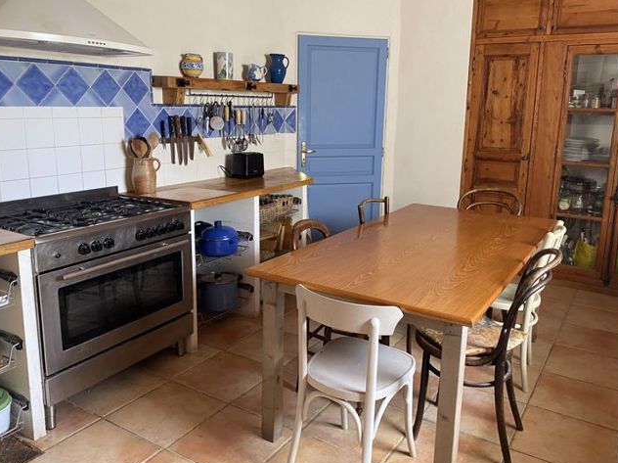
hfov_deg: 61.7
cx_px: 319
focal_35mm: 29
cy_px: 210
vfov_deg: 48.1
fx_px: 517
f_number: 1.8
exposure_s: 1/60
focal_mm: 4.25
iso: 250
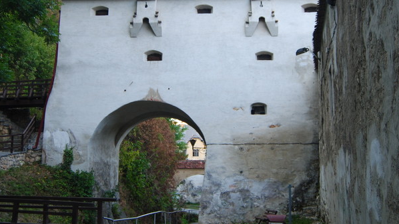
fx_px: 526
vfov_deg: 24.0
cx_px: 197
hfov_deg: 41.5
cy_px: 82
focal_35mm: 50
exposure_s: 1/60
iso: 200
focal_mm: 23
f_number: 3.8
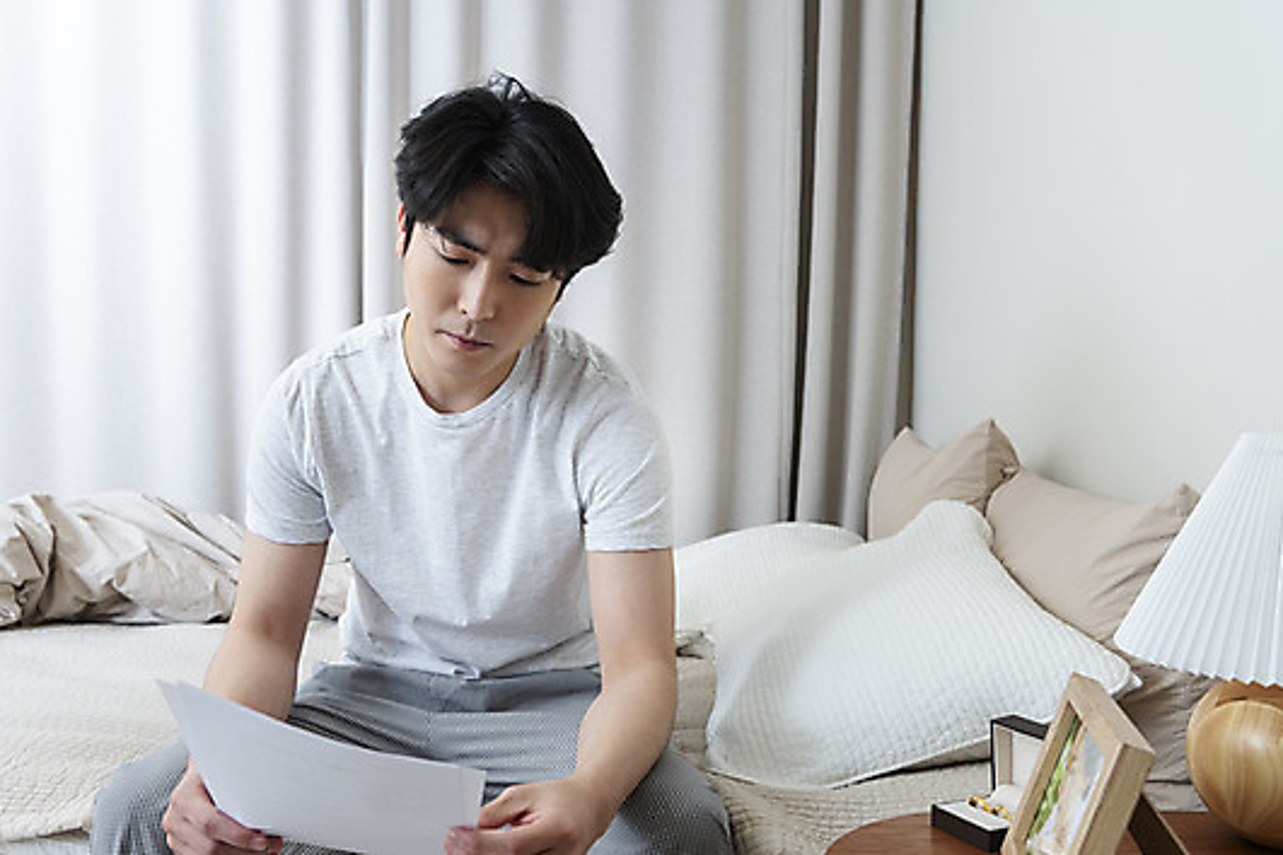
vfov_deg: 37.8
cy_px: 478
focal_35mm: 35
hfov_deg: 54.4
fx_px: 1247
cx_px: 599
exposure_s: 1/125
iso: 320
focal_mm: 31
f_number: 5
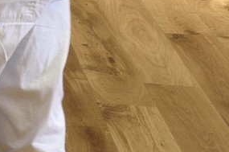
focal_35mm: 191
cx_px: -395
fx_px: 1213
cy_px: -237
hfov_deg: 9.2
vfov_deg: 6.7
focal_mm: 34
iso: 1600
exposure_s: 1/8
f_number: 8
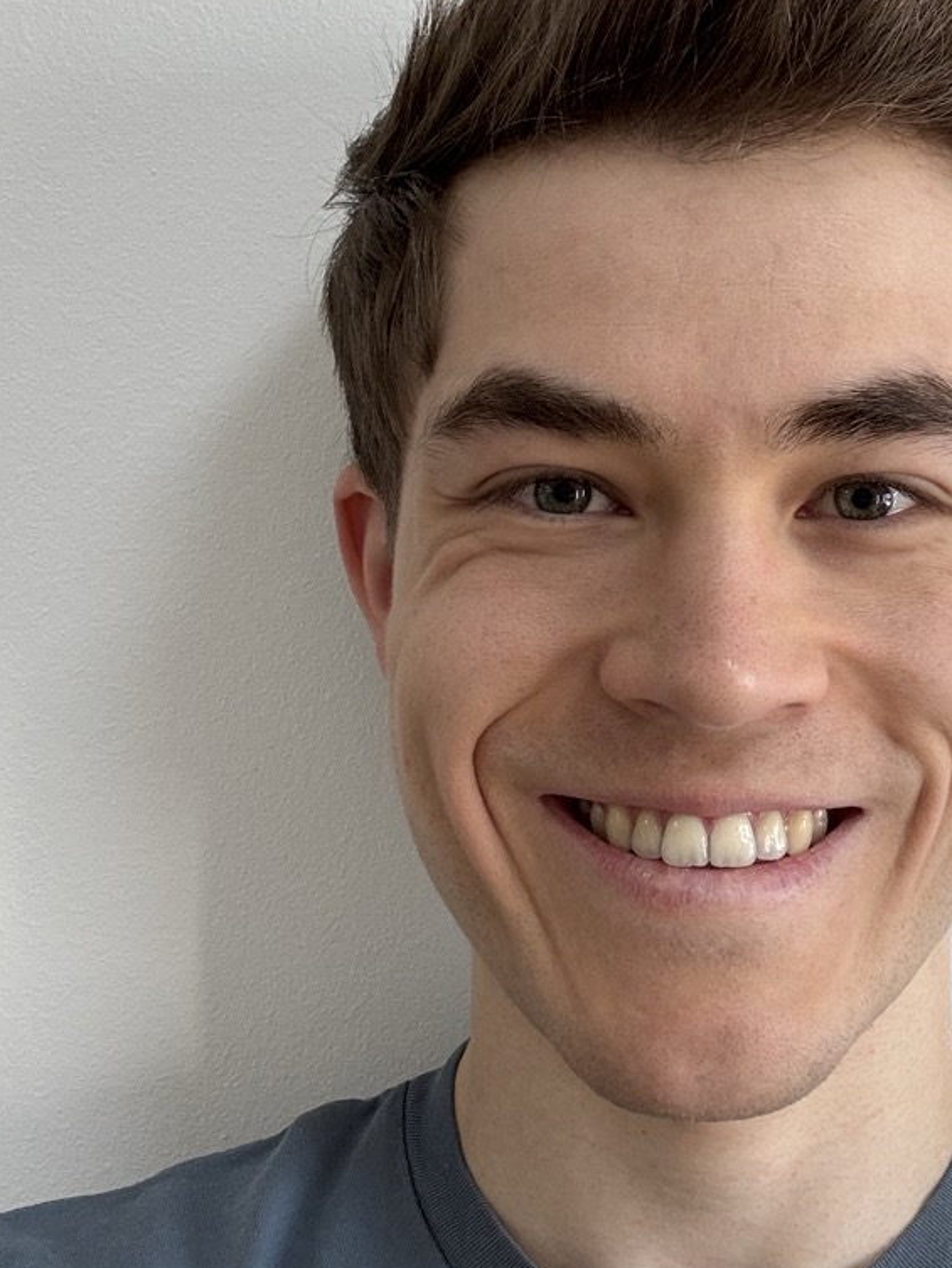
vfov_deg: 37.4
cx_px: 684
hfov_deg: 28.3
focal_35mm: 51
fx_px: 1870
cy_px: 551
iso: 80
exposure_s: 1/60
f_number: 1.9
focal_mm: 2.69
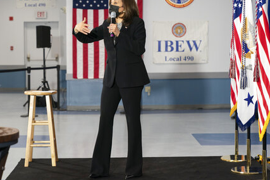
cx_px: 144
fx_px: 629
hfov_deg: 24.2
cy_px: 78
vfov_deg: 16.2
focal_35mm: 84
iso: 2500
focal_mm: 70
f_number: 3.5
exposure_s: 1/400
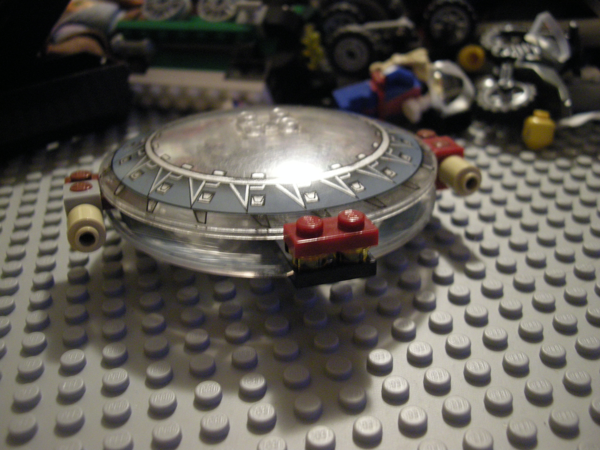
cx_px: 300
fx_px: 641
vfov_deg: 38.7
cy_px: 225
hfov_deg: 50.1
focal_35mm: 37
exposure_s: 1/8
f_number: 2.8
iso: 446
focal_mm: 7.9
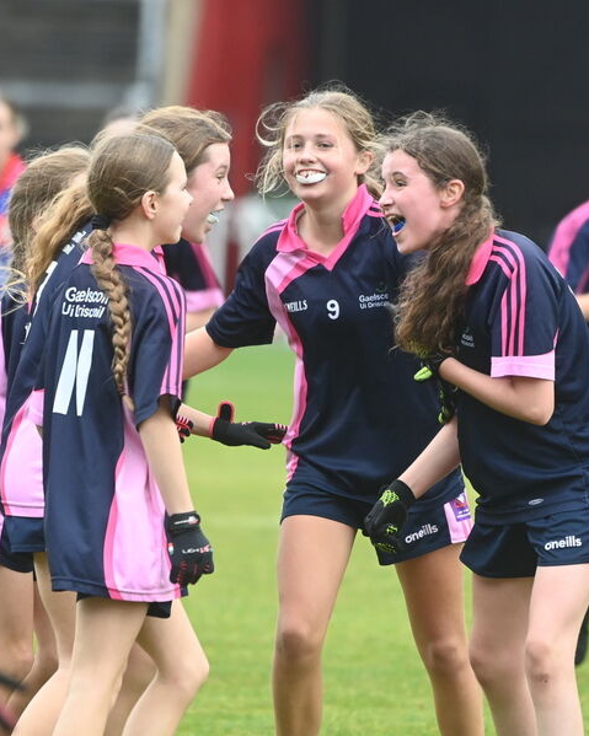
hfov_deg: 2.2
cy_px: 335
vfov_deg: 2.7
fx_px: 15584
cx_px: 307
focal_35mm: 715
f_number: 5.6
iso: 2000
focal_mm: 380
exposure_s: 1/400
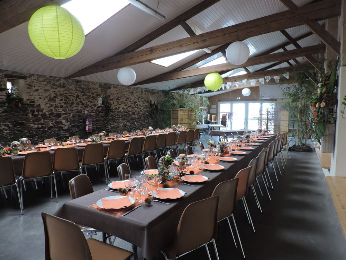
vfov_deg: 56.8
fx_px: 240
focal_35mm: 24
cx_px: 173
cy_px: 130
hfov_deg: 71.6
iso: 400
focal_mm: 4.3
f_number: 3
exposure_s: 1/15
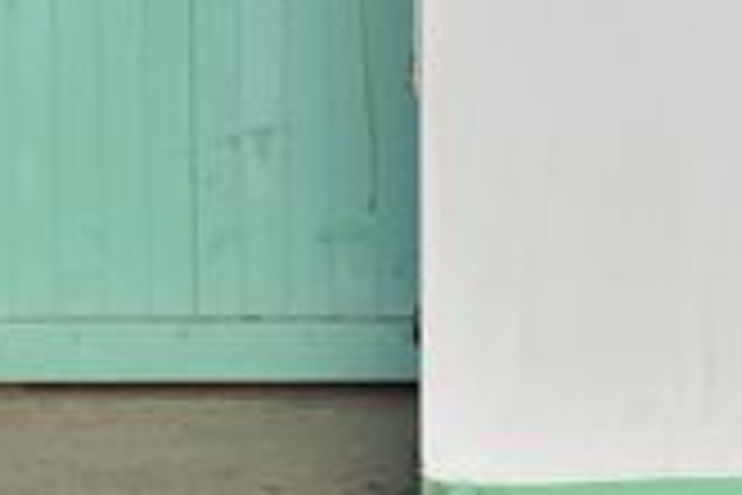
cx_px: 666
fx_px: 6368
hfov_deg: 6.7
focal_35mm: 309
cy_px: -122
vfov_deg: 4.4
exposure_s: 1/2000
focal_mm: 68
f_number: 6.3
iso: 1250
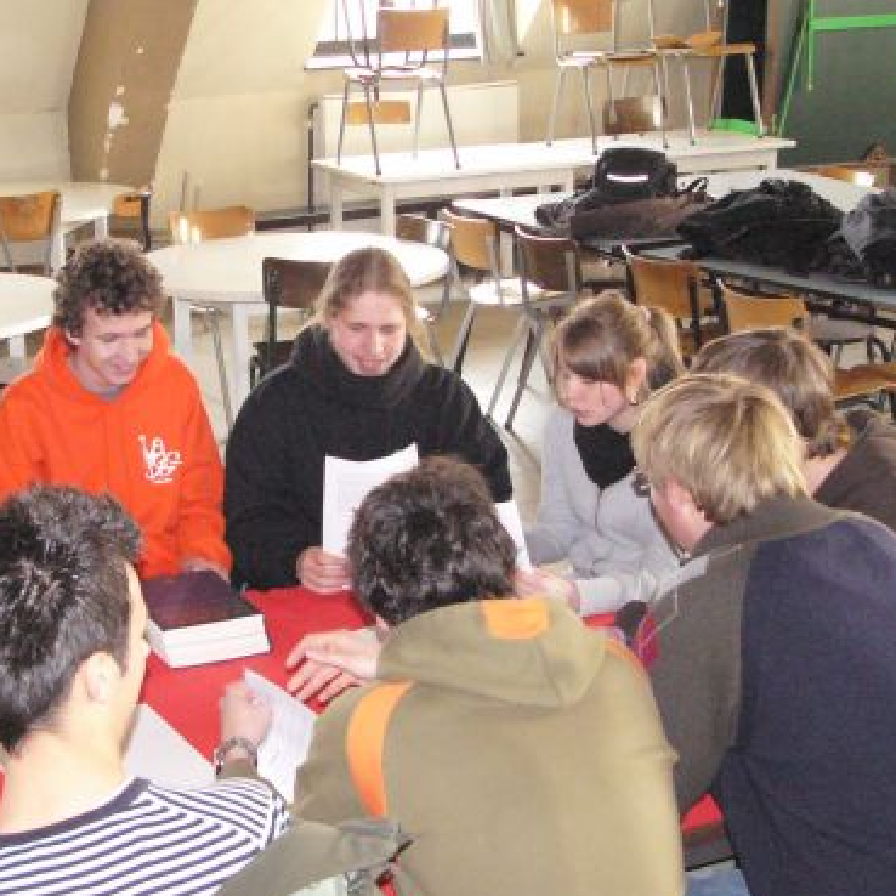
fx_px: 1933
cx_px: 187
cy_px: 425
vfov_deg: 26.1
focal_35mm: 66
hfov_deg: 25.7
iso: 400
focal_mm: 7.1
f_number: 2.8
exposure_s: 1/60
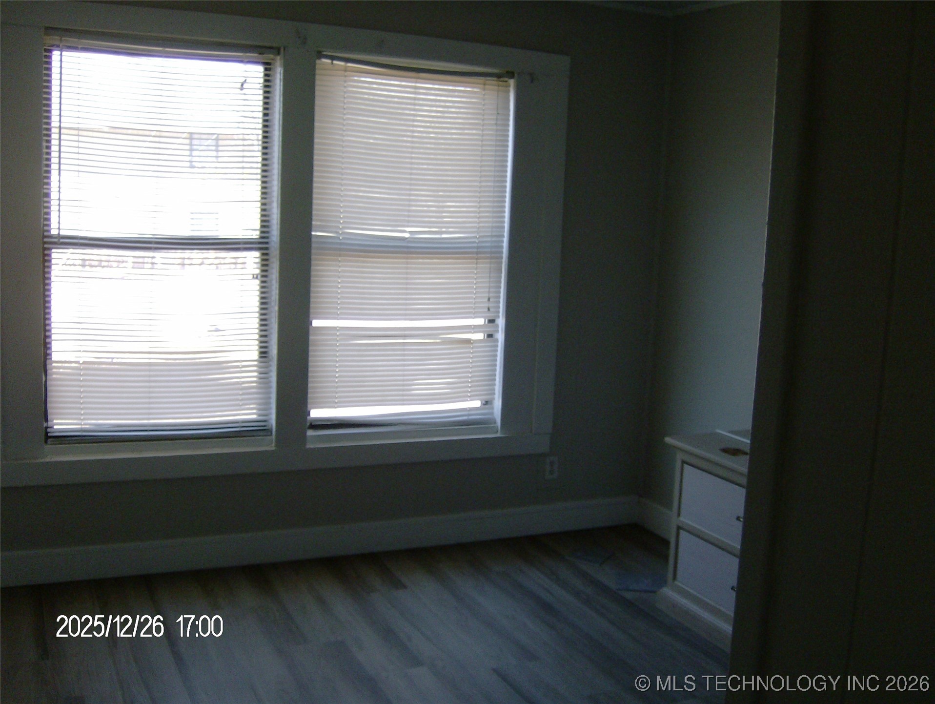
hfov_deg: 51.3
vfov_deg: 39.7
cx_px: 468
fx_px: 974
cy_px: 352
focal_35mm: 36
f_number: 2.8
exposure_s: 1/89
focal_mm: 6
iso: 100
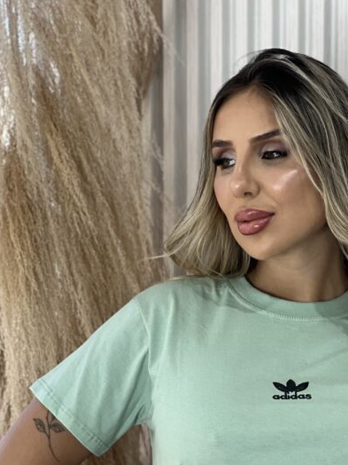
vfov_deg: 14.3
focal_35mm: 137
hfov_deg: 10.8
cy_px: 404
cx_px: 264
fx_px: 1836
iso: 80
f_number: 2.8
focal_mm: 9
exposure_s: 1/120
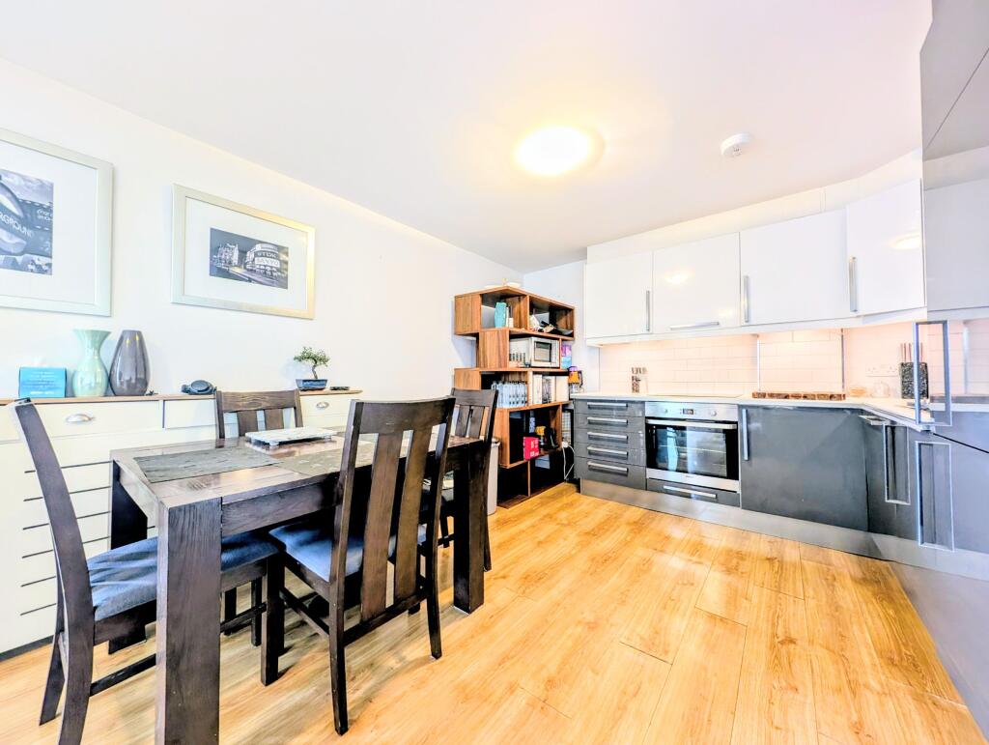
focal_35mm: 12
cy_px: 372
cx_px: 494
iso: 197
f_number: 1.95
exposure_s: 1/24.3
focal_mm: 2.23
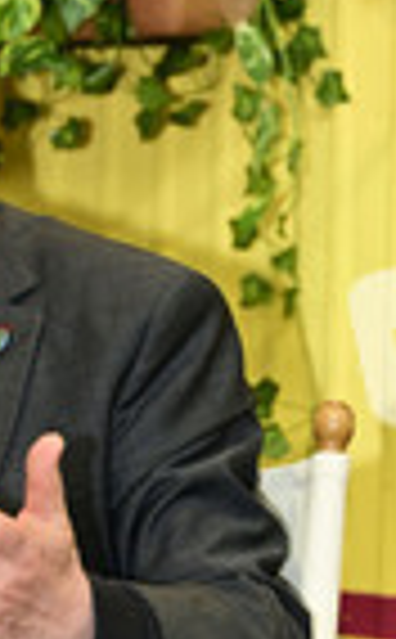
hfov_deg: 6.8
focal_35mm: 190
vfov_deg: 11.0
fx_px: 3301
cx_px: -189
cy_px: 544
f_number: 4
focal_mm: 66
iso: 2000
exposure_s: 1/200
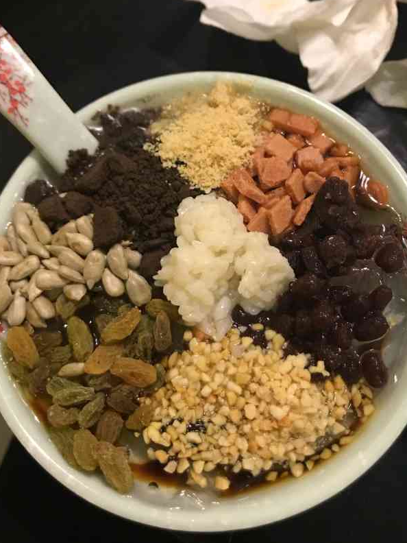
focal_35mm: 33
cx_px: 214
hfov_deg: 42.9
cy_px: 236
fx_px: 517
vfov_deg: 55.2
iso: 100
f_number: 1.8
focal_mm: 3.99
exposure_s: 1/14
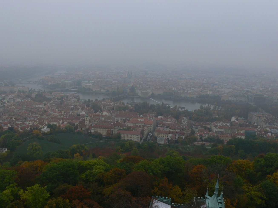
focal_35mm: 35
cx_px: 139
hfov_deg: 52.6
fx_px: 281
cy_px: 104
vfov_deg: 40.7
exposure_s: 1/200
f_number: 5.6
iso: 100
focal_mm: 7.4
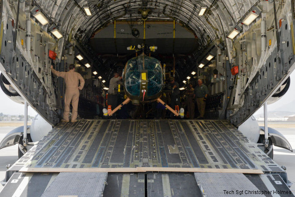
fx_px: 344
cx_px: 148
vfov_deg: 31.9
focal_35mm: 42
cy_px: 98
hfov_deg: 46.4
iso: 500
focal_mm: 42
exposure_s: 1/400
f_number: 10
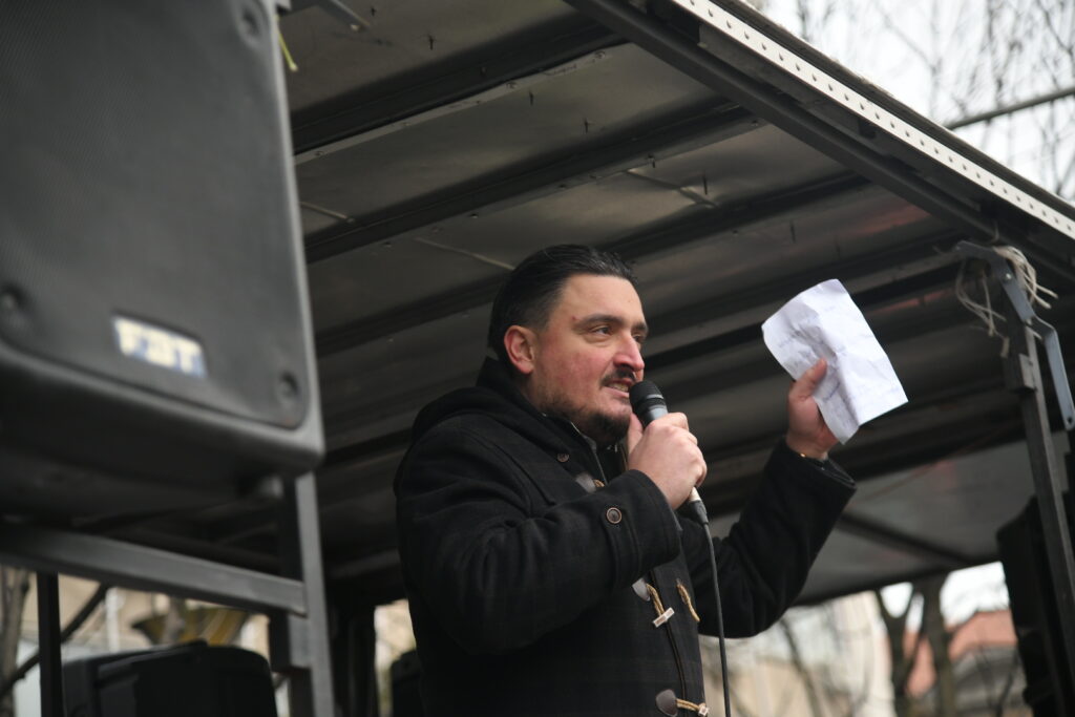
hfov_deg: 20.8
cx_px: 538
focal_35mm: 98
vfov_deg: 14.0
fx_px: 2927
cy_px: 358
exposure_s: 1/200
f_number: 4
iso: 500
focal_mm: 98
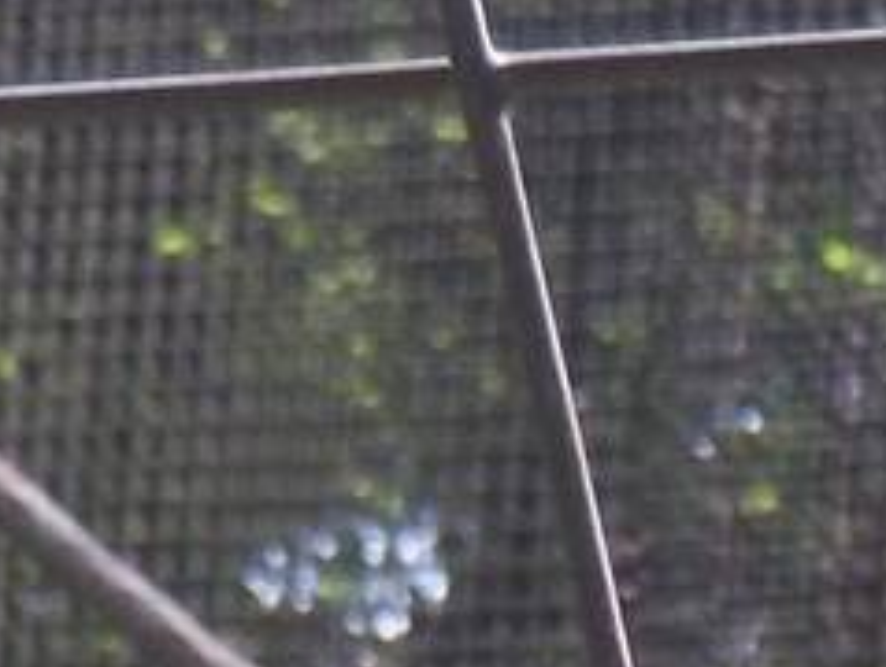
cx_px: -393
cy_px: -1223
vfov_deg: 2.1
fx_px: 18508
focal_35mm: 722
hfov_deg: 2.7
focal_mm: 19.5
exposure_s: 1/125
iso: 160
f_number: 5.6
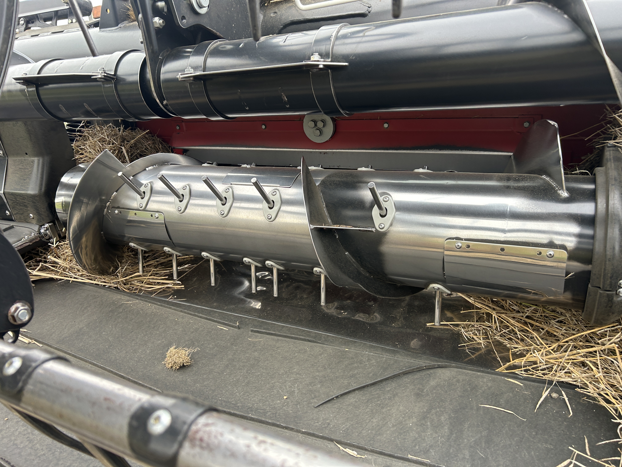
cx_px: 311
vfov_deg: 53.1
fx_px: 467
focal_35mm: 26
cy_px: 234
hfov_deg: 67.3
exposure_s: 1/121
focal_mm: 5.7
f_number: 1.5
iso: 64
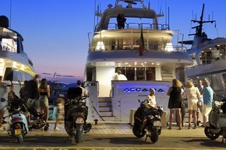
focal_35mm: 58
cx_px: 95
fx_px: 364
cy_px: 54
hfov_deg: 34.4
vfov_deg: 23.3
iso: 1600
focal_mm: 40
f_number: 7.1
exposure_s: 1/5
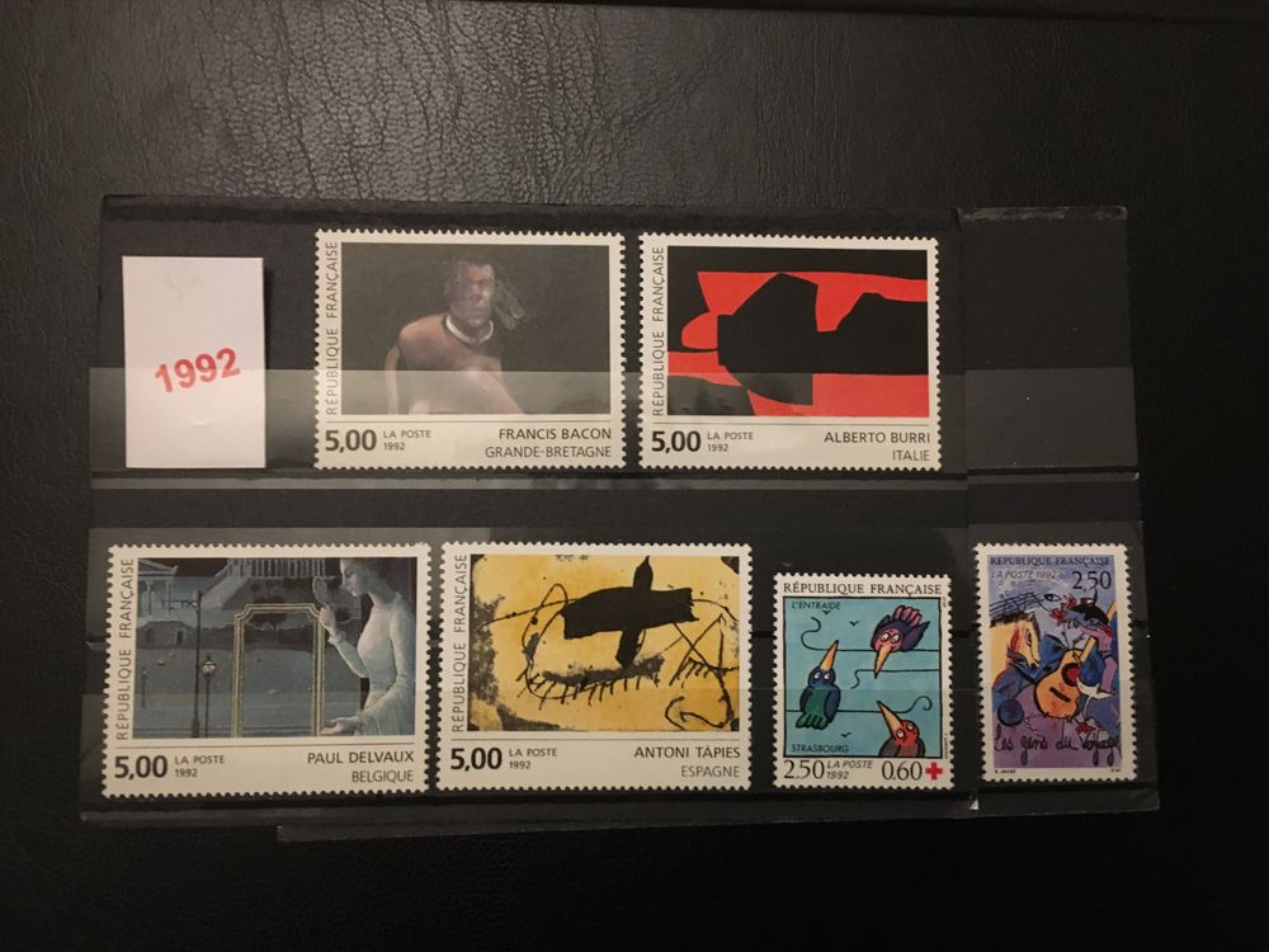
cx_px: 634
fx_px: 1063
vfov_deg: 48.2
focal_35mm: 29
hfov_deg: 61.7
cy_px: 476
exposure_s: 1/17
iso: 400
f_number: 2.2
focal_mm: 4.15
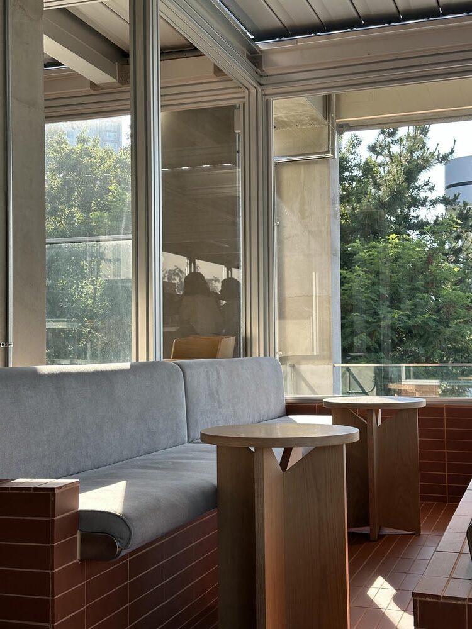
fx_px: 873
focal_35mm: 48
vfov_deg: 39.7
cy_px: 314
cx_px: 236
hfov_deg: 30.3
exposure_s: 1/535
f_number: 1.78
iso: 64
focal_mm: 6.86
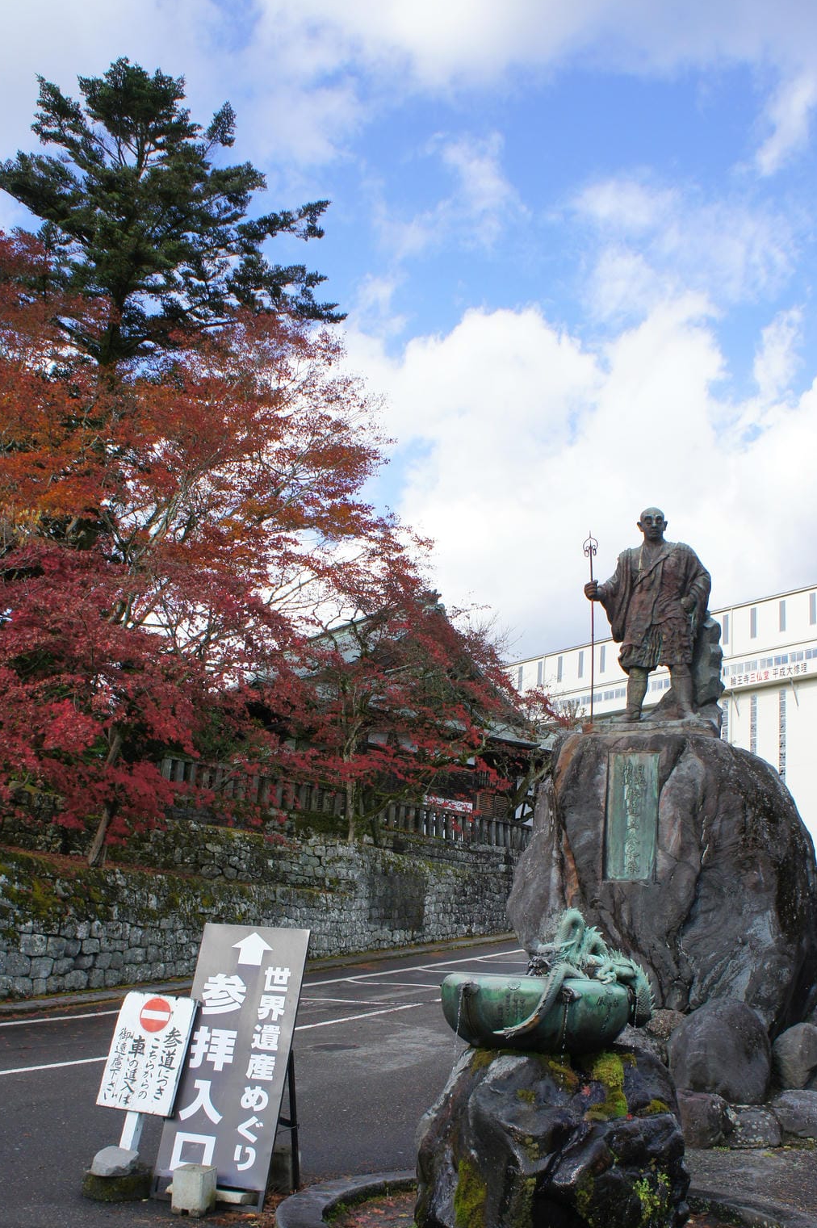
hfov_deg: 41.0
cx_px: 438
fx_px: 1091
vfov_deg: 58.4
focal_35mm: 32
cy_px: 722
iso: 200
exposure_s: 1/250
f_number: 8
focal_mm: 18
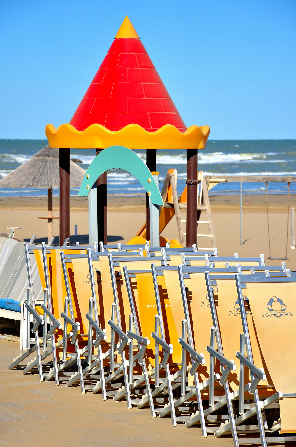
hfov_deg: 11.4
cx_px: 148
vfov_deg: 17.1
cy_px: 224
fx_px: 1487
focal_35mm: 120
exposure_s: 1/1000
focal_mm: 80
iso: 100
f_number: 6.3
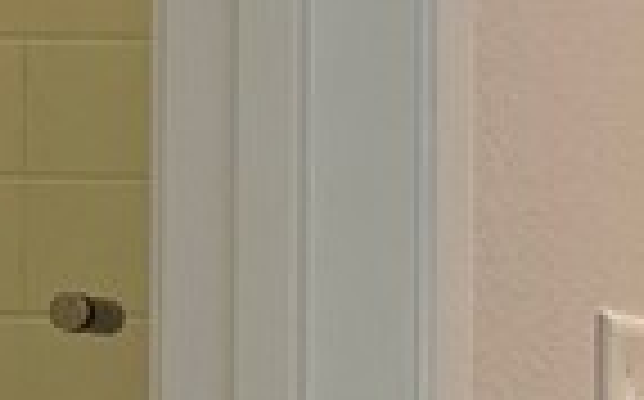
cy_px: 598
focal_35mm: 182
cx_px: 1599
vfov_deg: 7.1
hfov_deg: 10.0
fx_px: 3191
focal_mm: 6.76
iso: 250
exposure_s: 1/120
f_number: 1.78
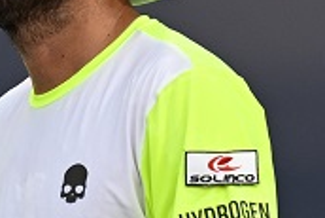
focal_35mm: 1480
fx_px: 13372
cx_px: -59
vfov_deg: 0.9
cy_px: 212
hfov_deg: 1.4
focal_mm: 170
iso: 640
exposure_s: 1/2500
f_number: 2.8
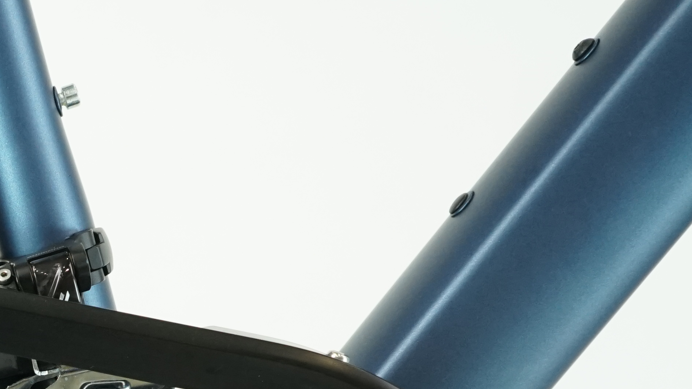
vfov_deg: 10.6
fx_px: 2018
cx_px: -305
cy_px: 604
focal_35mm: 110
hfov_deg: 17.7
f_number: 5
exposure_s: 1/200
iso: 1600
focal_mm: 33
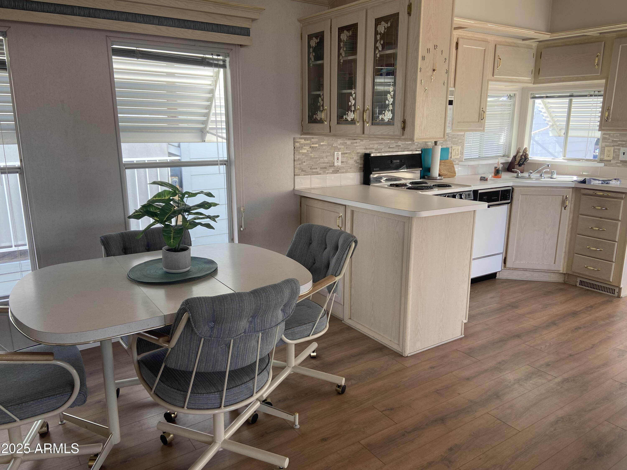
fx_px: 471
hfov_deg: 67.3
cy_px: 235
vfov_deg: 53.1
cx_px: 314
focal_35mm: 26
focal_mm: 4.25
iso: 40
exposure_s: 1/122
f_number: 1.8
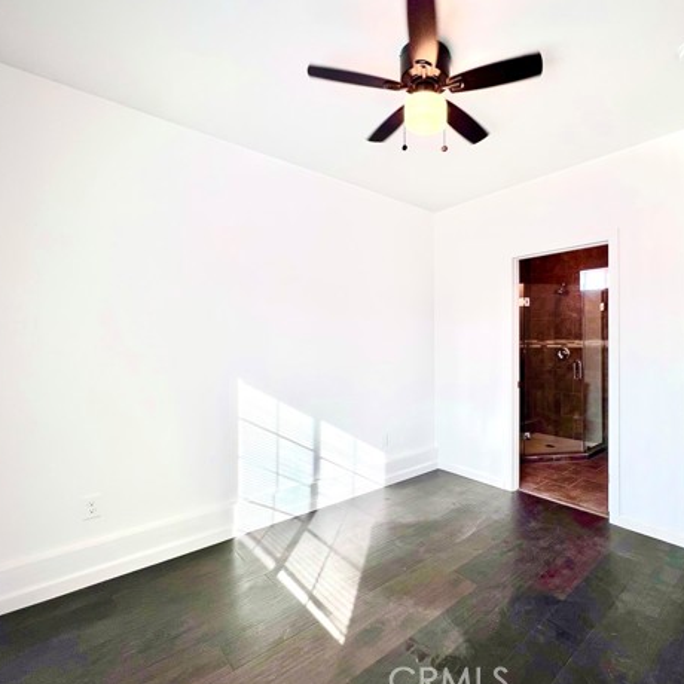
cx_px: 430
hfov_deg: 85.6
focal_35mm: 16
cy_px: 345
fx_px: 358
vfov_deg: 87.4
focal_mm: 1.57
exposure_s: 1/120
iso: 32
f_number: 1.8
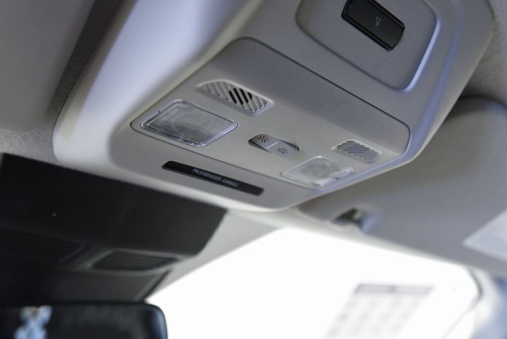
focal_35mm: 45
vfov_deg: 29.9
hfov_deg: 43.6
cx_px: 254
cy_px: 170
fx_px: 634
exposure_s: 1/15
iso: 1600
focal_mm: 45
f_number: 4
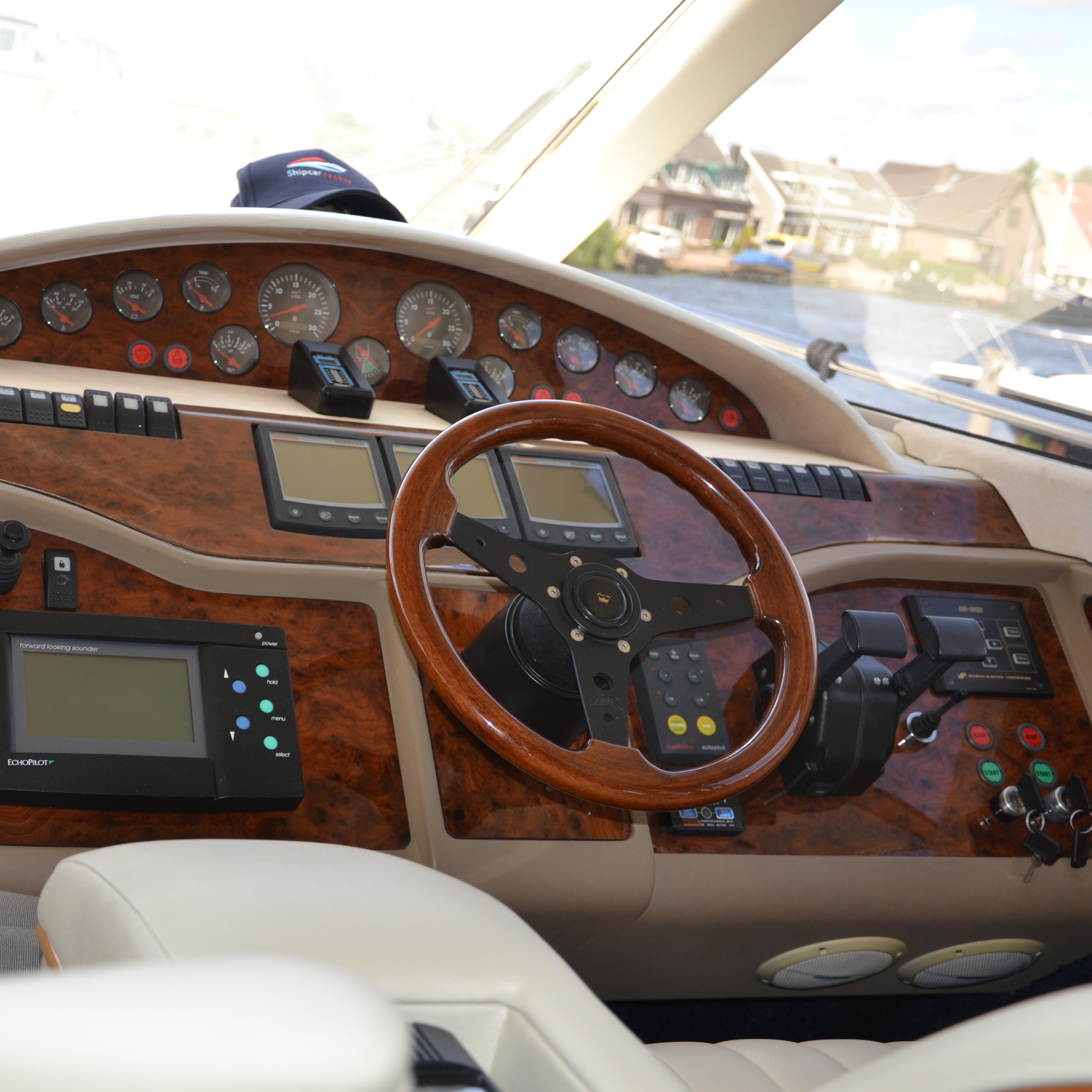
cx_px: 387
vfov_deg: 31.6
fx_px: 1927
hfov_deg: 31.4
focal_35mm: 54
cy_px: 549
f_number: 4
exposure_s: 1/125
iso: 100
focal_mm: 28
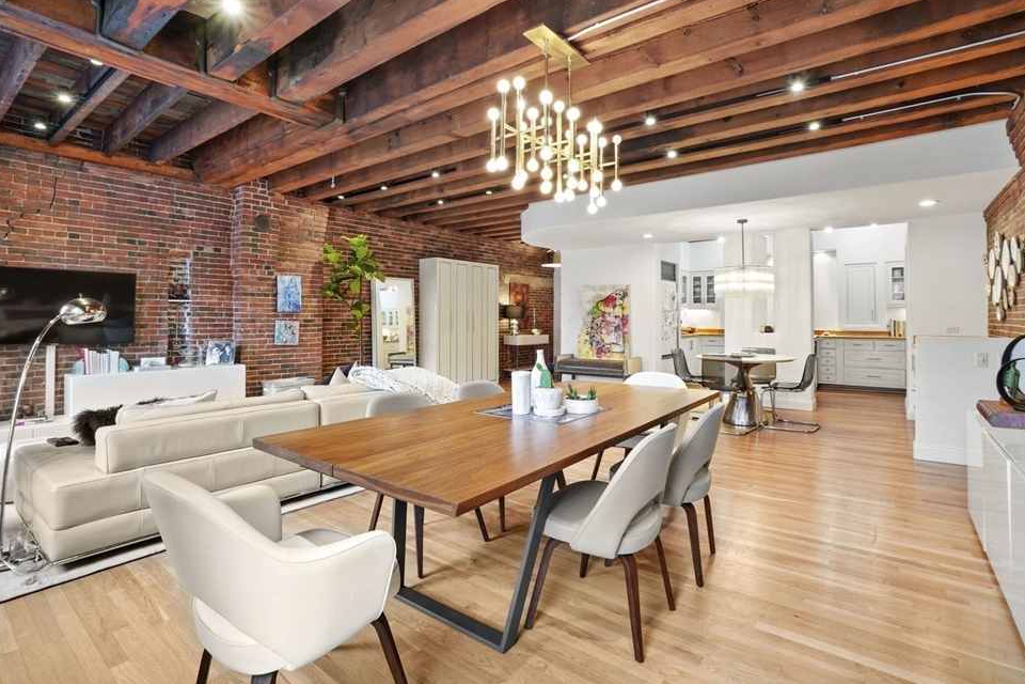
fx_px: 456
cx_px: 537
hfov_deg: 96.7
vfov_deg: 73.7
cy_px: 324
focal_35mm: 16
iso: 320
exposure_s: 1/5
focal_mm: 10
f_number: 9
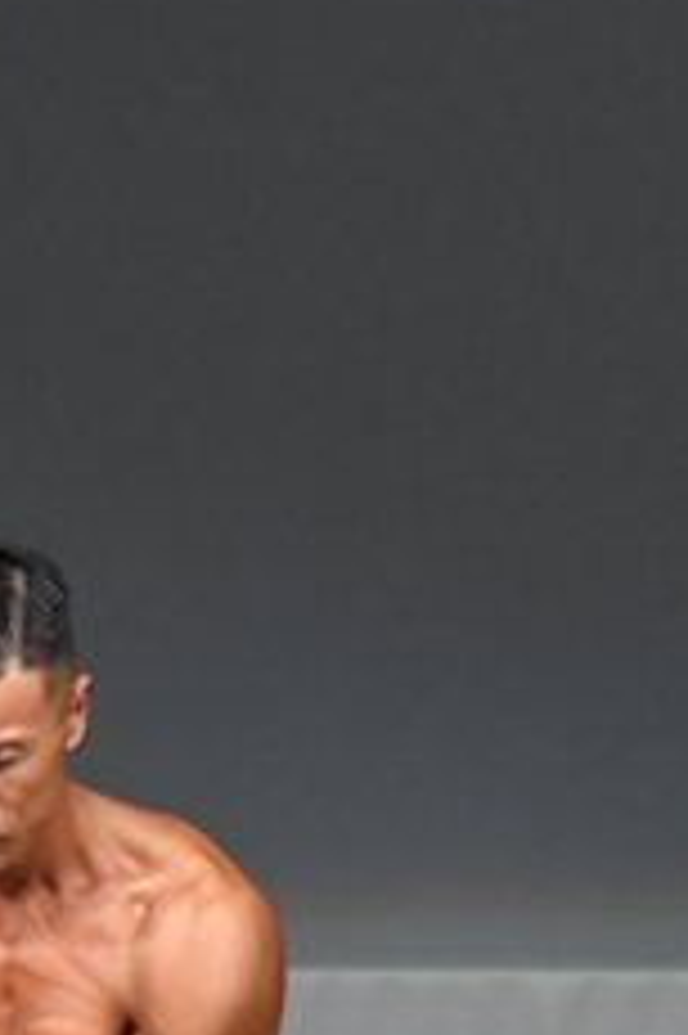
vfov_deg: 1.6
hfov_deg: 1.1
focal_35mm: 1264
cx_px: 115
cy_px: 950
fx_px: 36286
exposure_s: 1/400
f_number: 5.6
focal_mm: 250
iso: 4000
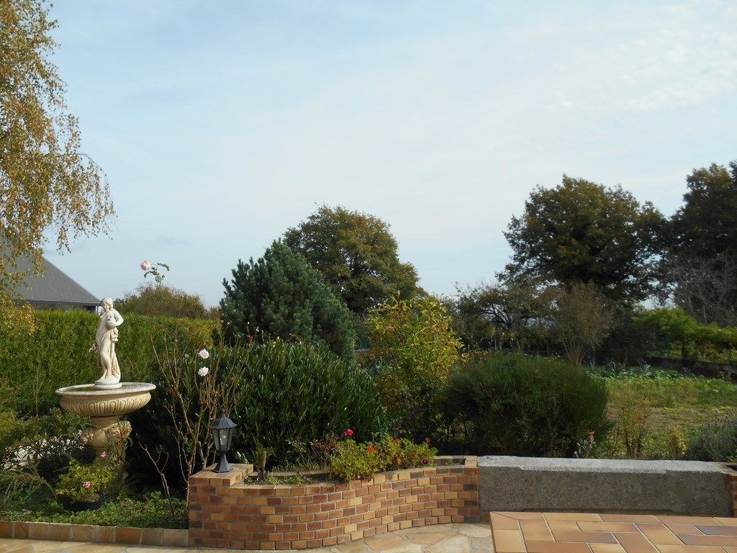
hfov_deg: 67.3
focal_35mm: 26
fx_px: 554
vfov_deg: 53.1
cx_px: 368
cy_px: 276
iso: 80
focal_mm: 4.7
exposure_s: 1/800
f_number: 3.4
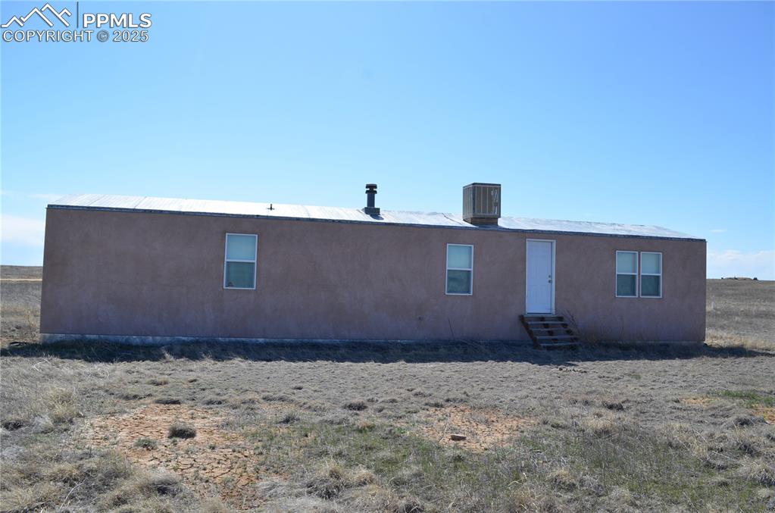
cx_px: 388
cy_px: 256
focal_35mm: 27
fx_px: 580
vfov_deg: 47.7
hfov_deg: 67.5
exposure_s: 1/320
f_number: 9
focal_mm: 18
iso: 100
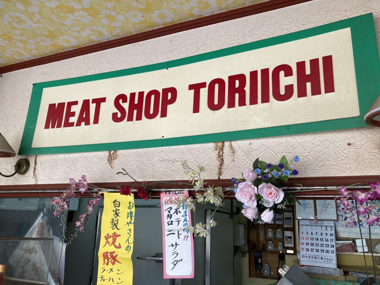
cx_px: 190
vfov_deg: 49.7
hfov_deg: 63.4
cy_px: 142
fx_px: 307
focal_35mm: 28
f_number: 1.8
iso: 50
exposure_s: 1/100
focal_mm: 3.99
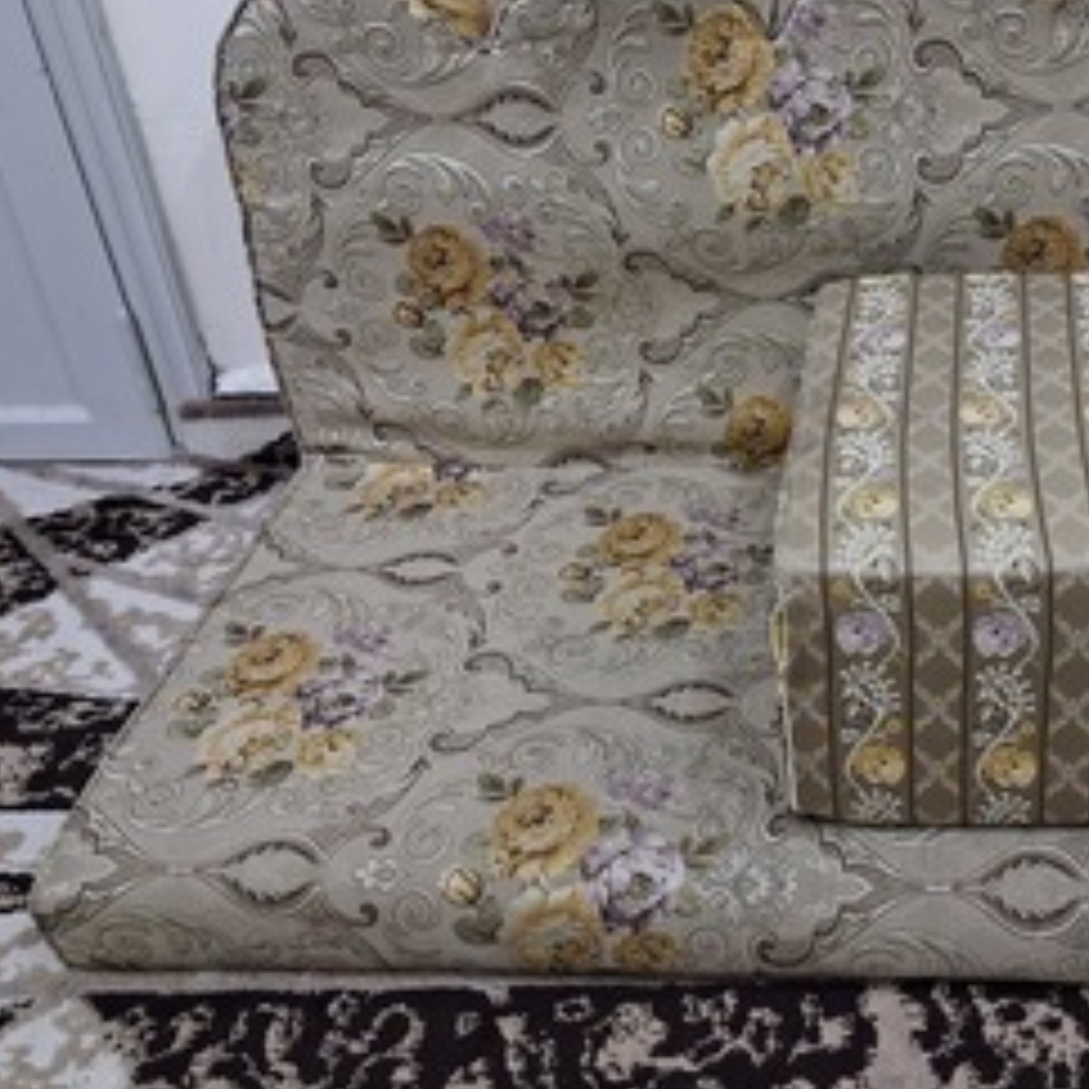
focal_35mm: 45
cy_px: 448
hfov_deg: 36.1
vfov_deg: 37.4
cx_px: 893
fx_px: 1602
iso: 500
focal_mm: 4
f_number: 1.8
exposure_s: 1/30
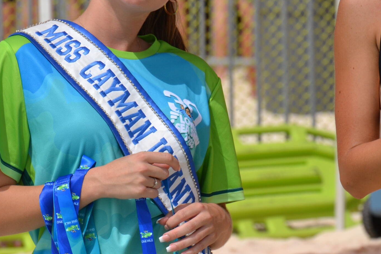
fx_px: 4275
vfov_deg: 3.4
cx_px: 139
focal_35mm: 404
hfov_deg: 5.1
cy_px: 104
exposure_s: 1/2000
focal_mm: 145
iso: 400
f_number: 7.1
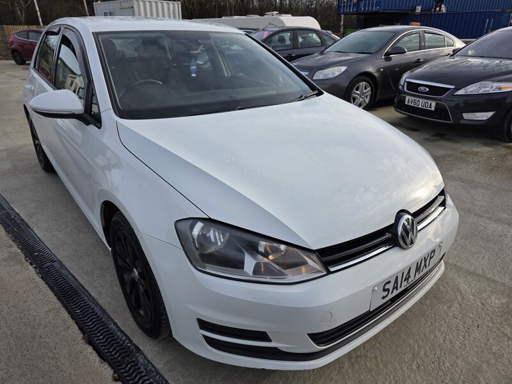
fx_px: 340
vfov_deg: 58.9
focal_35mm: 23
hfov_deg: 73.9
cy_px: 192
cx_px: 256
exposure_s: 1/2579
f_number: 1.7
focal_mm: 6.3
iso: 80
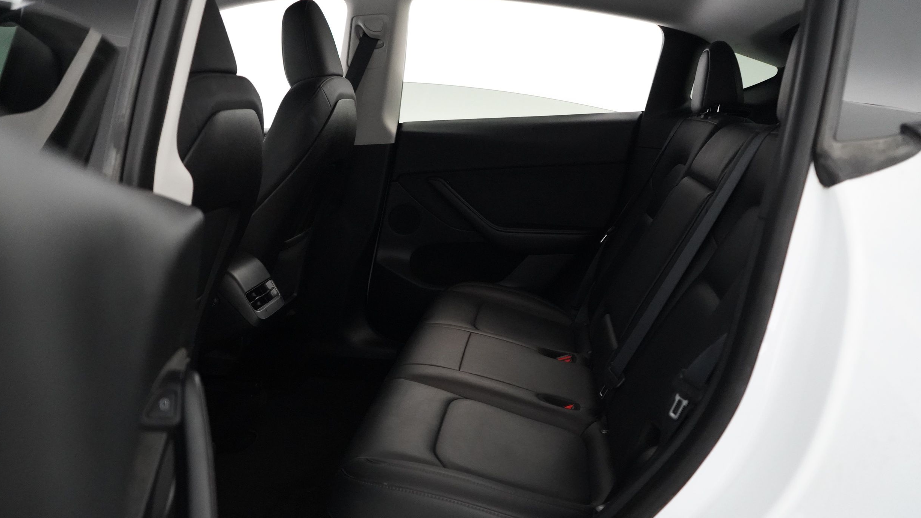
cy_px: 293
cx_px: 459
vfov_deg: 37.7
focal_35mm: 31
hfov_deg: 62.6
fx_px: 757
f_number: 3.5
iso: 12800
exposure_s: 1/160
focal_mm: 29
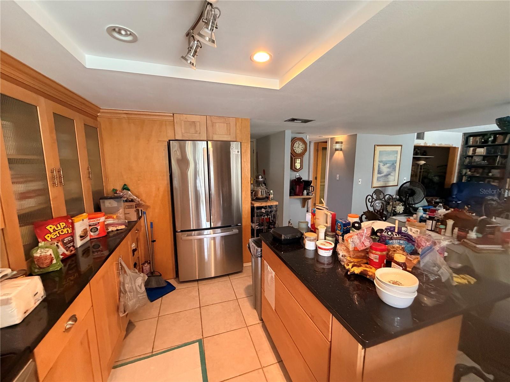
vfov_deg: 85.7
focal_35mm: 14
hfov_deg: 102.1
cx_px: 255
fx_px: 206
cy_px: 191
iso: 640
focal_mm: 2.22
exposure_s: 1/60
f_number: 2.2
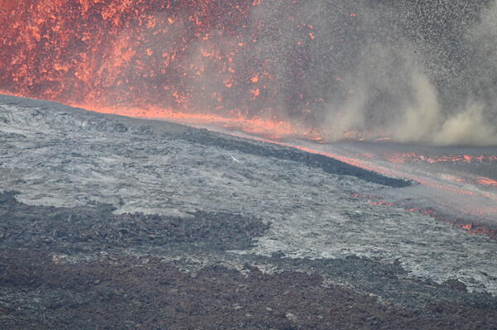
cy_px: 165
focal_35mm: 200
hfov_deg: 10.3
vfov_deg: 6.9
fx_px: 2759
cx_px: 248
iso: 400
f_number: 6.3
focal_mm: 200
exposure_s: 1/320
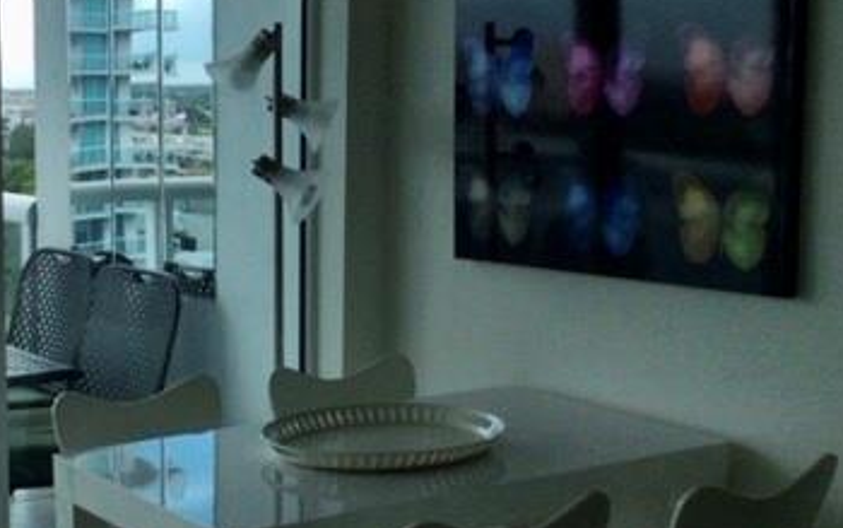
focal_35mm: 62
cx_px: 125
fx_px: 1425
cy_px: 251
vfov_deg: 21.0
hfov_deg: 31.8
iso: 32
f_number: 2.4
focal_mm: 3.3
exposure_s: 1/389
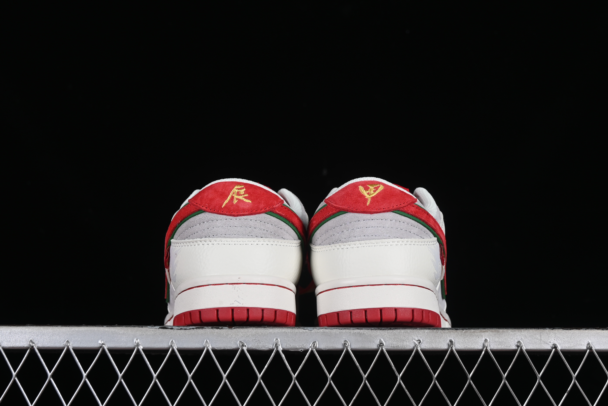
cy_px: 203
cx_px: 304
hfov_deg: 27.0
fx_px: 1267
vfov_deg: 18.2
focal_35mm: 75
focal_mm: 50
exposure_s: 1/80
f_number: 8
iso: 160
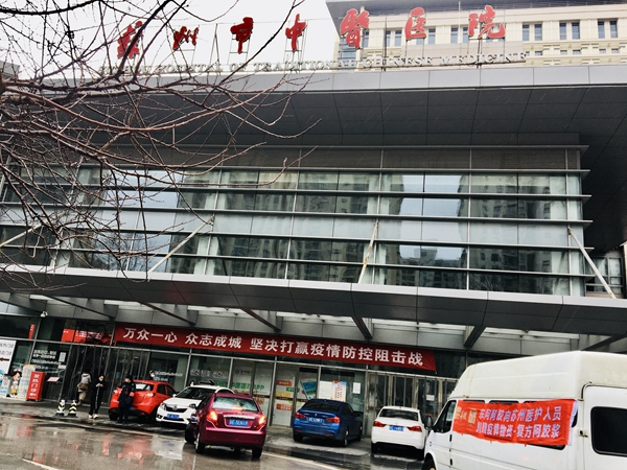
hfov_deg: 61.7
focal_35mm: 29
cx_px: 314
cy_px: 235
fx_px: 525
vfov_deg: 48.2
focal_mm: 4.15
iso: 25
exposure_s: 1/139
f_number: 2.2
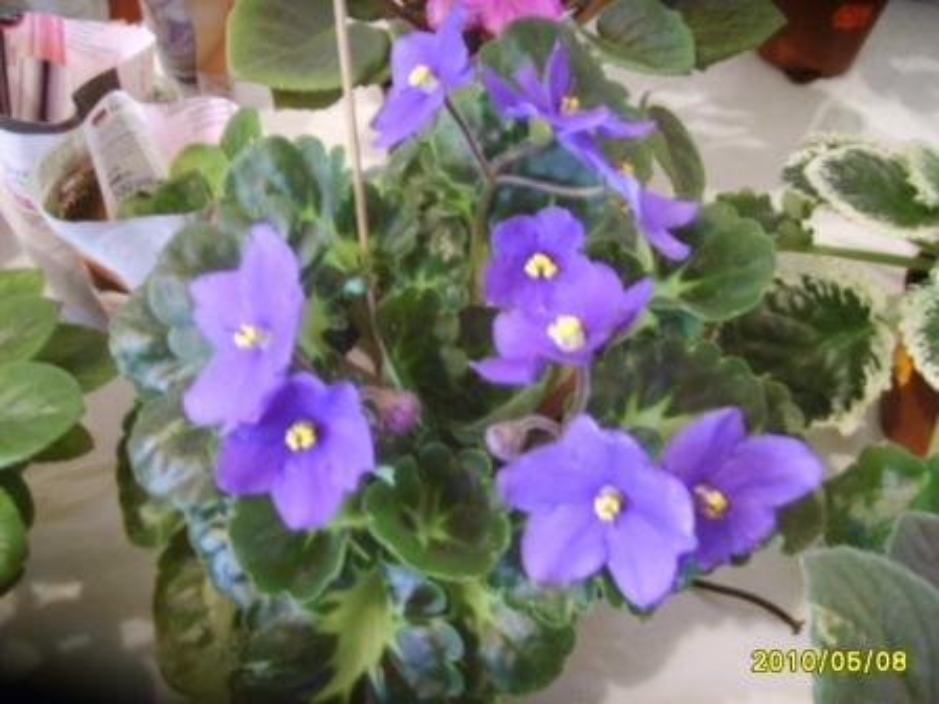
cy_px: 352
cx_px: 470
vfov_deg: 40.7
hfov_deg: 52.6
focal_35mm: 35
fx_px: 949
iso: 139
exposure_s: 1/4
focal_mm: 5.8
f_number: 2.8
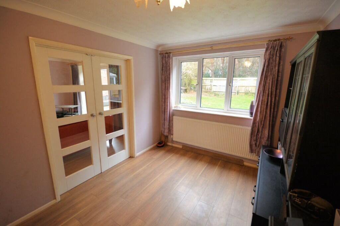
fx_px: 142
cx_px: 170
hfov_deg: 100.4
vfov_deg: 77.3
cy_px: 113
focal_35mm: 15
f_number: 4
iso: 800
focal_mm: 10
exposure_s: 1/40
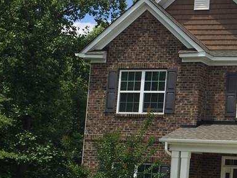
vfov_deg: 18.8
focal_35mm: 78
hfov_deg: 23.1
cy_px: 130
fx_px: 534
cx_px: 277
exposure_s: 1/2198
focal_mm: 4.15
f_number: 2.2
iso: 32
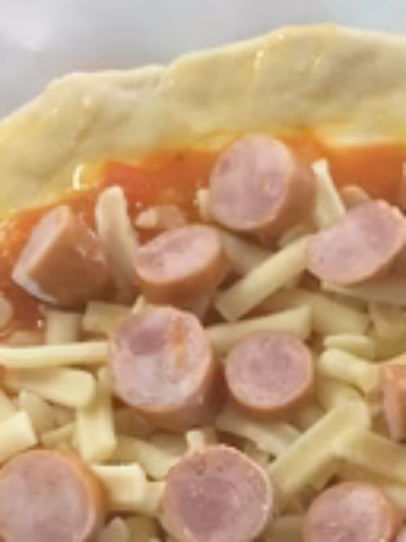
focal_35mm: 68
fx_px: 1065
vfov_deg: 27.8
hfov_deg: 21.4
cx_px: 304
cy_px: 456
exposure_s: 1/33
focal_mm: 4.15
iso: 125
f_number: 2.2
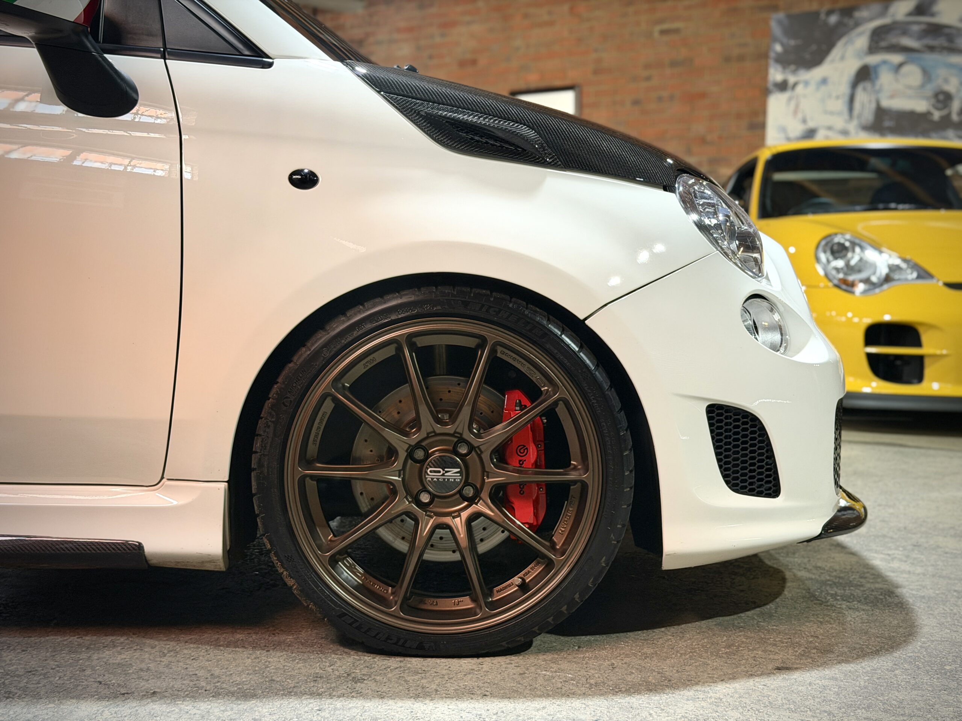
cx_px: 481
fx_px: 1334
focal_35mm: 48
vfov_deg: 30.3
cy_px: 360
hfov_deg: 39.7
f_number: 1.78
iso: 160
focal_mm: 6.76
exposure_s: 1/50
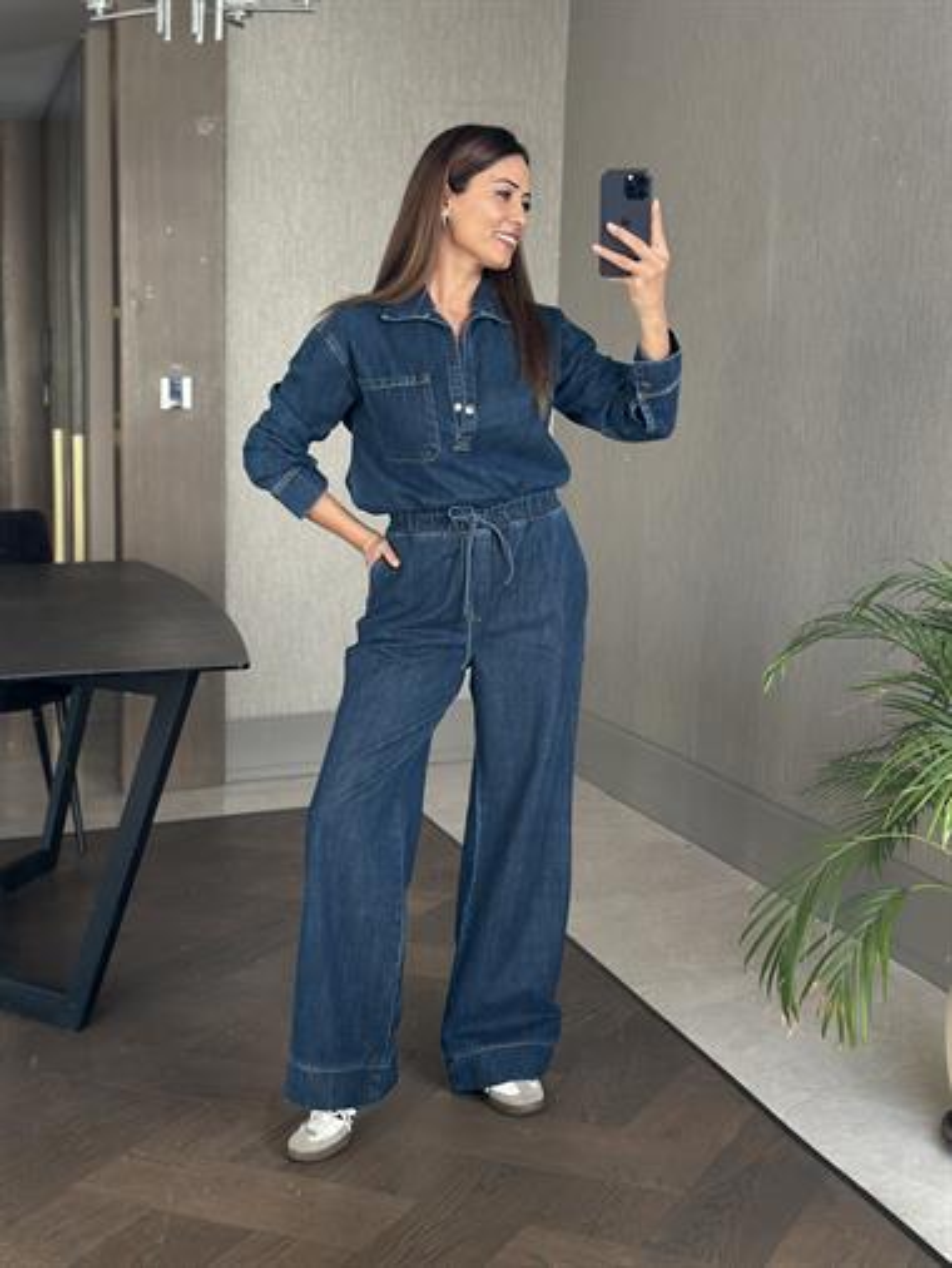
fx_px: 1759
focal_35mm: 48
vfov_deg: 39.6
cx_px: 476
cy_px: 634
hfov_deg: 30.3
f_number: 1.78
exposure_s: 1/60
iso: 125
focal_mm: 6.86
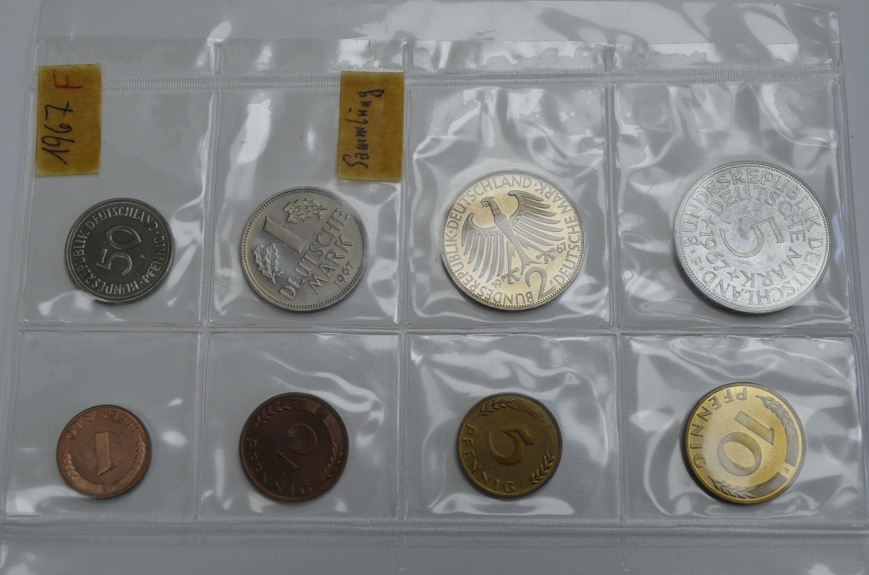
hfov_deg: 39.0
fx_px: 1229
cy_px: 288
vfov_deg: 26.4
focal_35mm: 51
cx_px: 434
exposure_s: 1/60
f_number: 8
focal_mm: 34
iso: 280
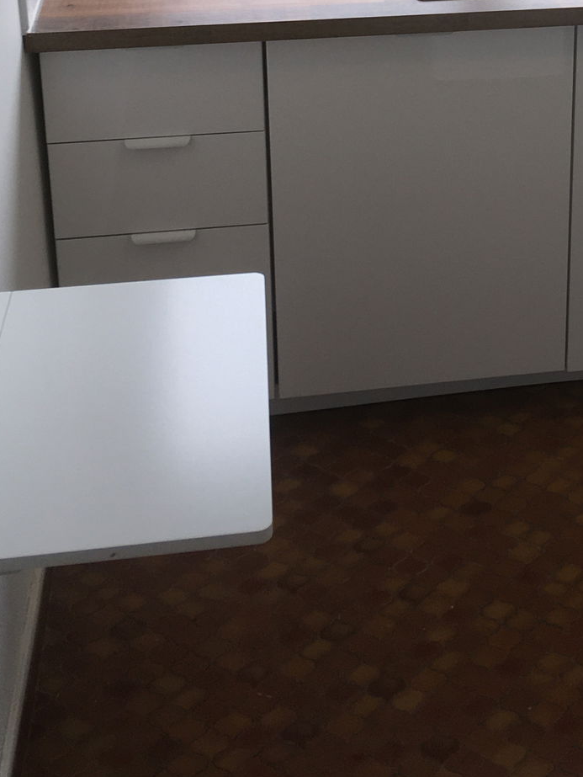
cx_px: 546
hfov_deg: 21.4
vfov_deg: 27.1
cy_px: -27
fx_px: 1504
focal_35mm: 67
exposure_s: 1/110
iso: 25
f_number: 2.2
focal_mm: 4.15
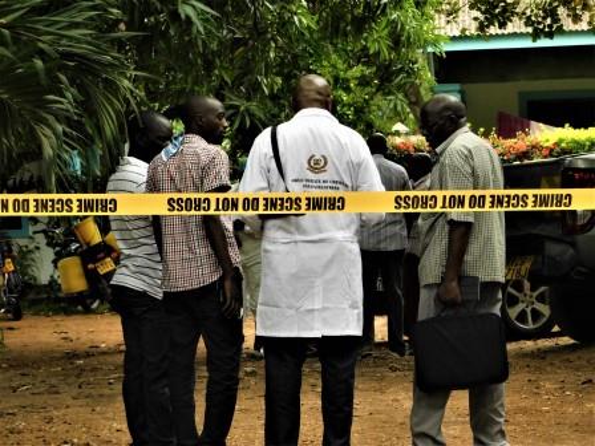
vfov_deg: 8.1
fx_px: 3163
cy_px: 223
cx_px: 298
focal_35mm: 184
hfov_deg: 10.7
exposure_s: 1/500
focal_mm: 32.7
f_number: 5.4
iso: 800
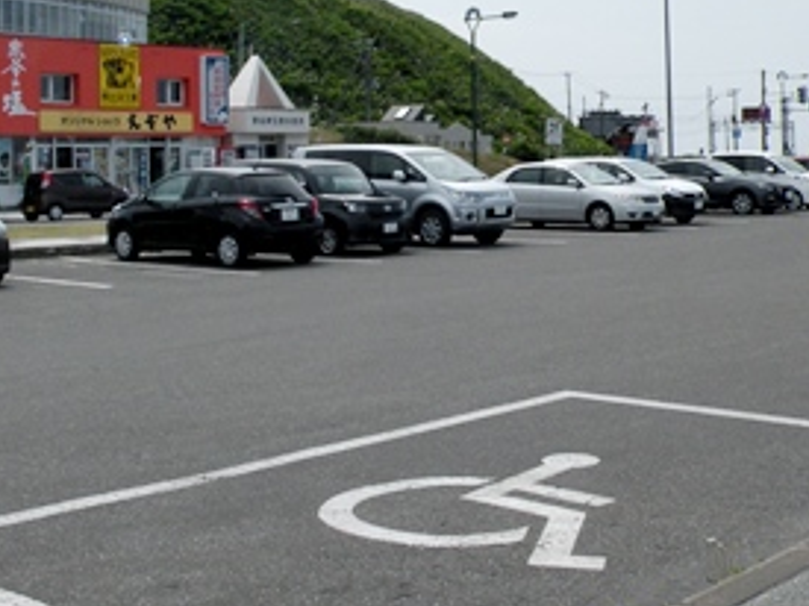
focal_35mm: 59
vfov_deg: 24.3
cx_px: 477
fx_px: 1378
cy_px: 106
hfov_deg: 32.6
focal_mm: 4.7
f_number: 8
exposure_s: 1/402
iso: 64
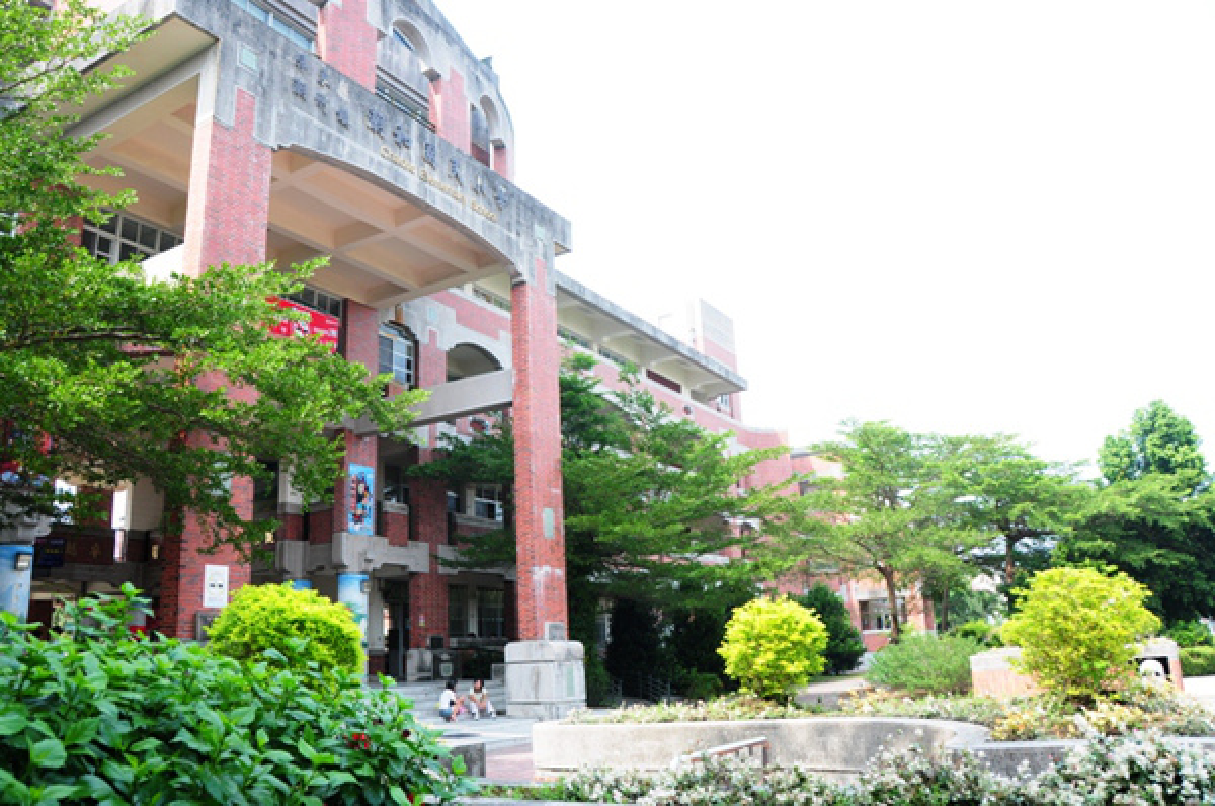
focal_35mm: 27
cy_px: 403
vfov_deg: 47.8
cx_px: 608
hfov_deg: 67.5
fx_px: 910
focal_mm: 18
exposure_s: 1/160
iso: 200
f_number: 6.3
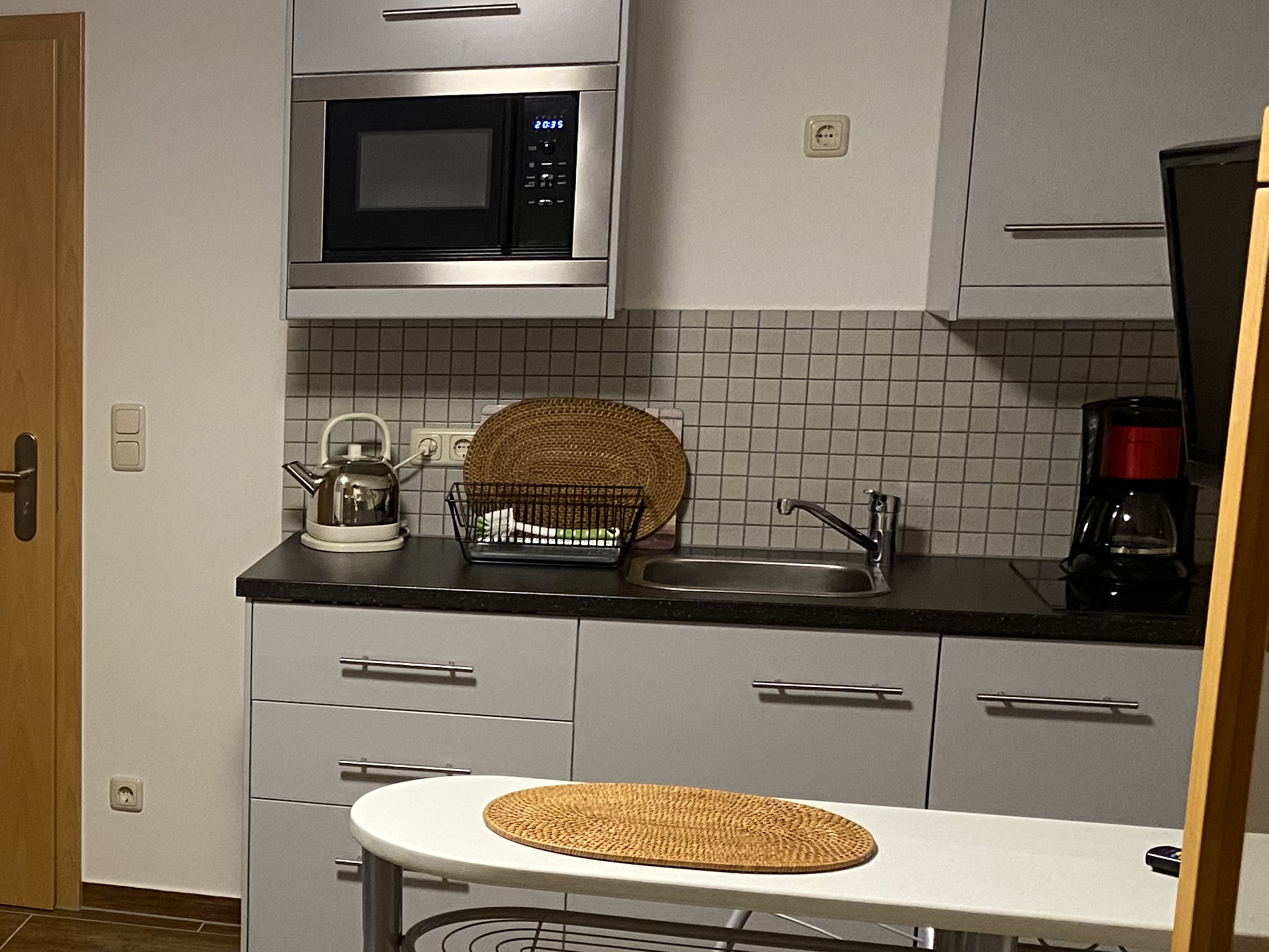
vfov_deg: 26.4
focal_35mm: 55
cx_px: -37
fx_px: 2017
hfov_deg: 31.9
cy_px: 666
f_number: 1.8
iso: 320
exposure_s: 1/50
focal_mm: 4.25
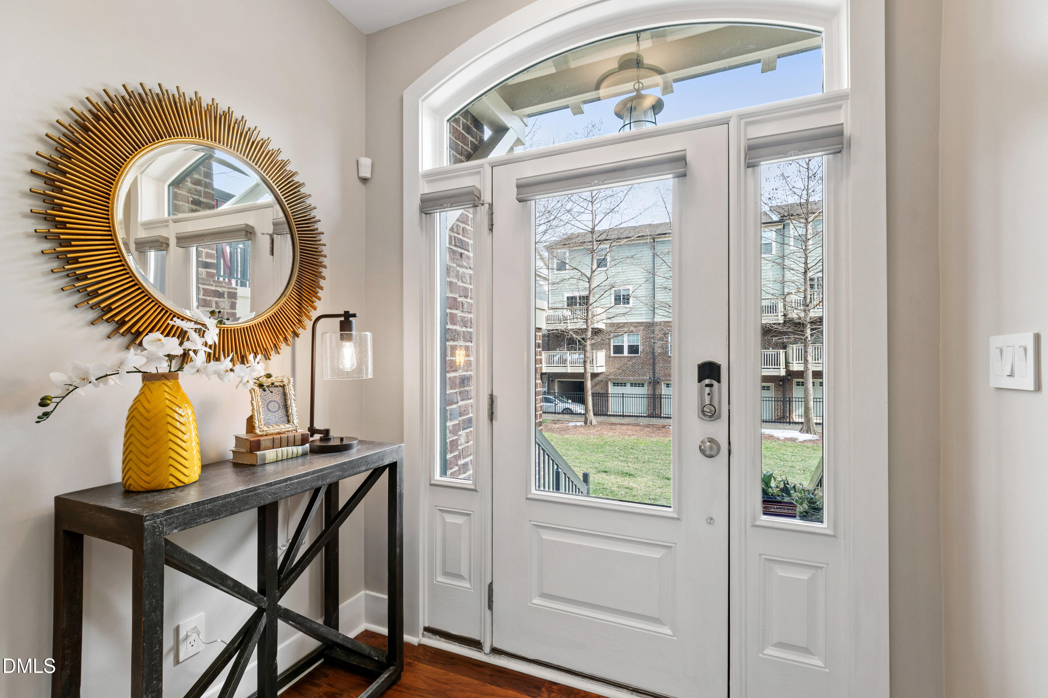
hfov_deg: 100.4
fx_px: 437
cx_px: 524
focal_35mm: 15
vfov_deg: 77.3
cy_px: 349
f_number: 8
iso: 100
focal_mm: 10
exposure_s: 1/1.67
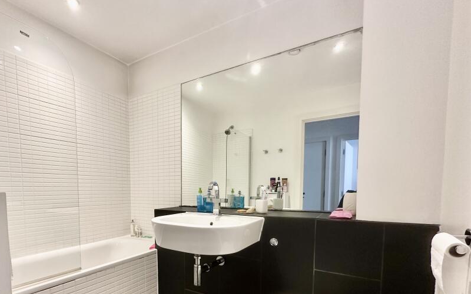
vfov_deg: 60.1
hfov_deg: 87.3
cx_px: 198
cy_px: 206
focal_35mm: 19
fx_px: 244
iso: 320
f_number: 2.2
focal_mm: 2.22
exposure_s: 1/78
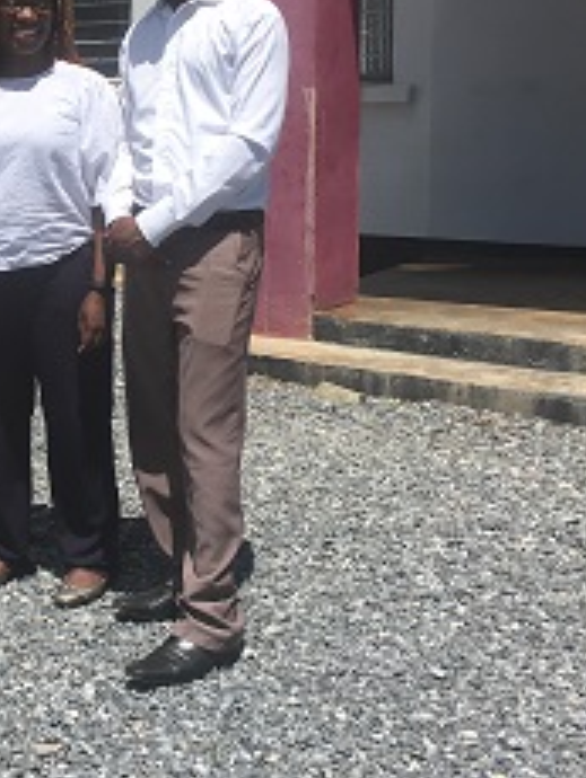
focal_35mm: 63
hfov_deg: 22.8
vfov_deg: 30.4
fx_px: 1419
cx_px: 66
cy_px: 244
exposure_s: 1/2079
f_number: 2.2
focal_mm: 4.15
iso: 25
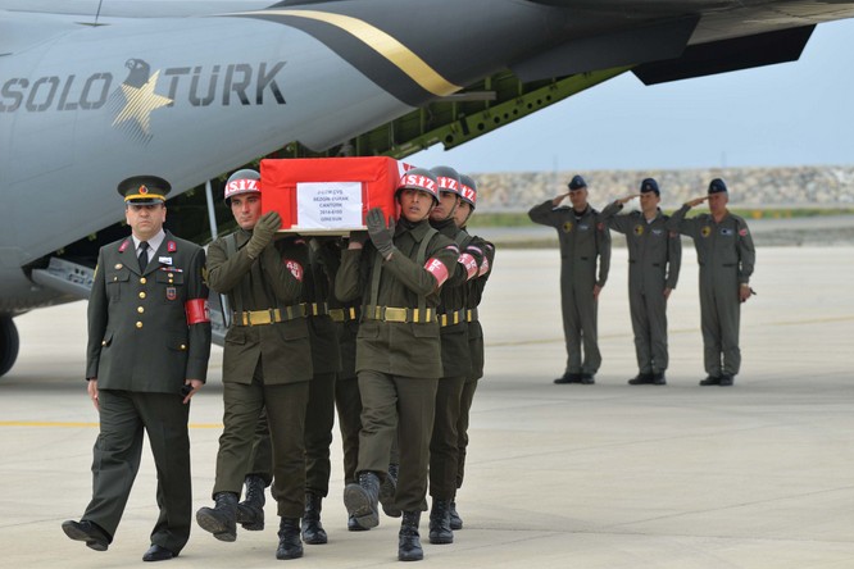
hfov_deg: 12.0
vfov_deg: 8.0
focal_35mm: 171
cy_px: 284
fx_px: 4056
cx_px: 428
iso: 320
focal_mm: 170
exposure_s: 1/2000
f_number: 5.6
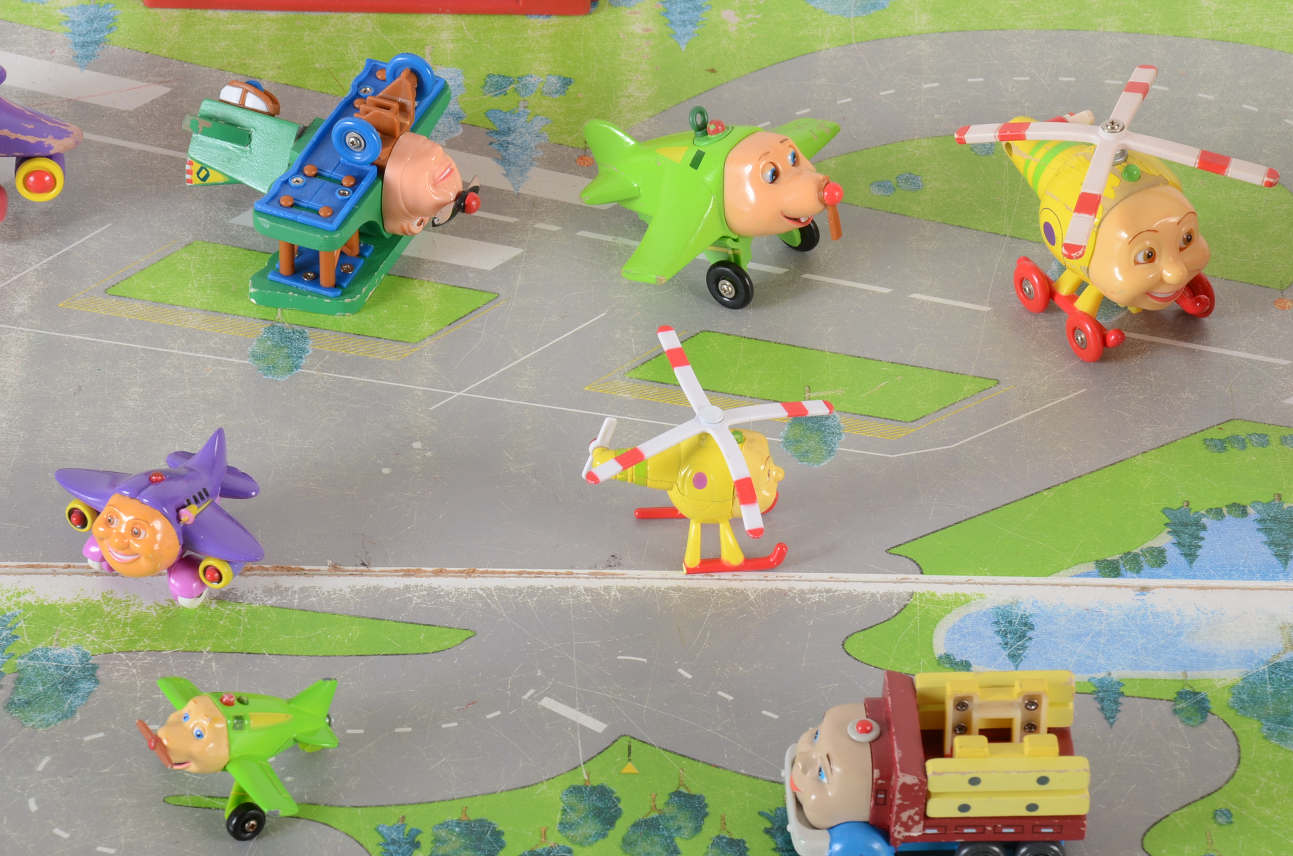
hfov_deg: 13.1
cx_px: 646
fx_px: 5645
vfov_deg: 8.7
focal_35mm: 158
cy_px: 428
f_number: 14
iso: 125
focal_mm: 105
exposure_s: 1/160
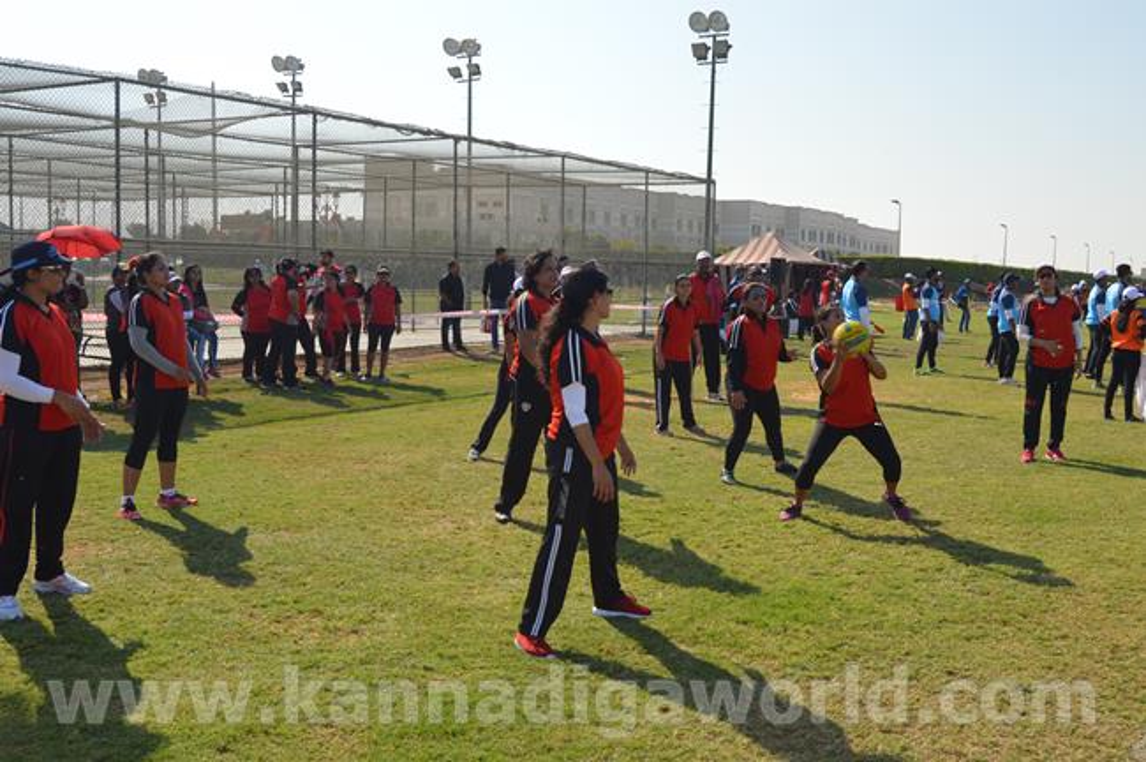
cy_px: 381
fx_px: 1145
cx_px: 573
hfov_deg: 53.2
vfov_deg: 36.8
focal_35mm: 36
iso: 100
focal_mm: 24
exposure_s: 1/200
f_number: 10
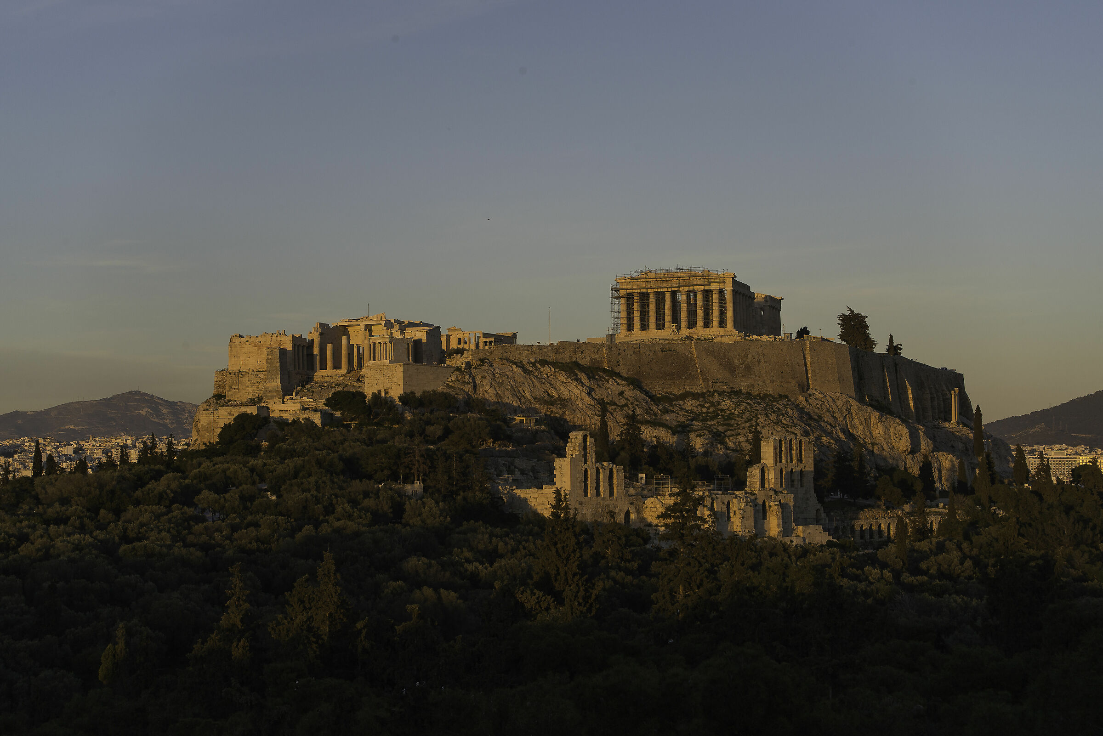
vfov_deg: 19.5
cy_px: 368
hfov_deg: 28.8
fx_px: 2145
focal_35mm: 70
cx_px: 552
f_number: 10
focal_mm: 70
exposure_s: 1/250
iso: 200
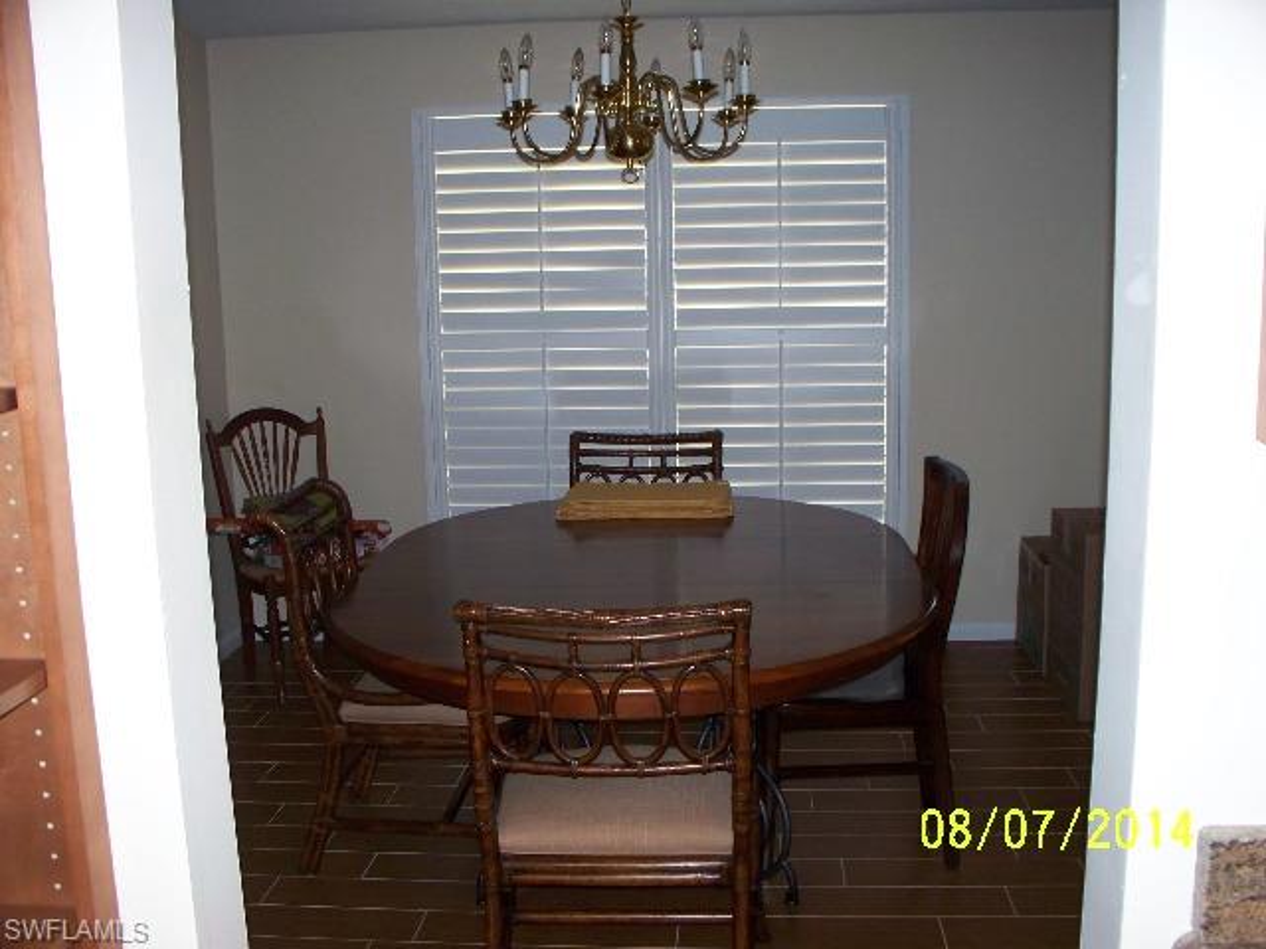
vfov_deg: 39.7
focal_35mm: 36
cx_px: 633
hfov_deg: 51.4
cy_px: 474
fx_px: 1317
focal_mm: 7.54
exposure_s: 1/30
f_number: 2.8
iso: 200
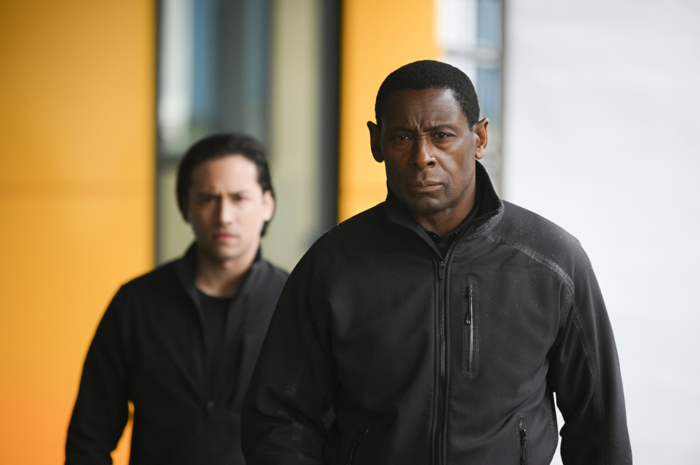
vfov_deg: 8.1
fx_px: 3303
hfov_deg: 12.1
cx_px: 350
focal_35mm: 170
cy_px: 232
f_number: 2.8
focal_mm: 170
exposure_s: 1/250
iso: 2000
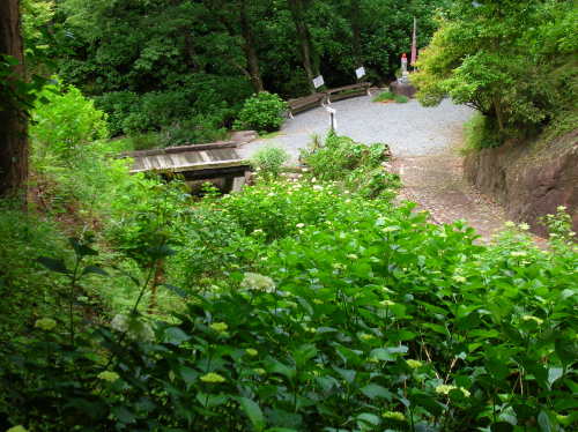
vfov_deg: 22.6
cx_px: 289
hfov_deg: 29.8
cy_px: 216
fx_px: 1084
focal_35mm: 65
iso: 50
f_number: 3.7
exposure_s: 1/46.1
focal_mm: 10.9
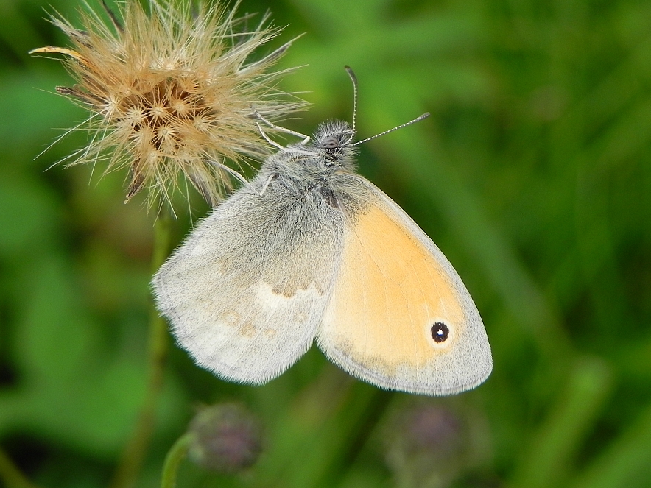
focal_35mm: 110
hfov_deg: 17.9
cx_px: 300
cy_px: 234
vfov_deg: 13.5
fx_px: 2069
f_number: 4.5
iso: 160
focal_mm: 16.9
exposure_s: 1/577
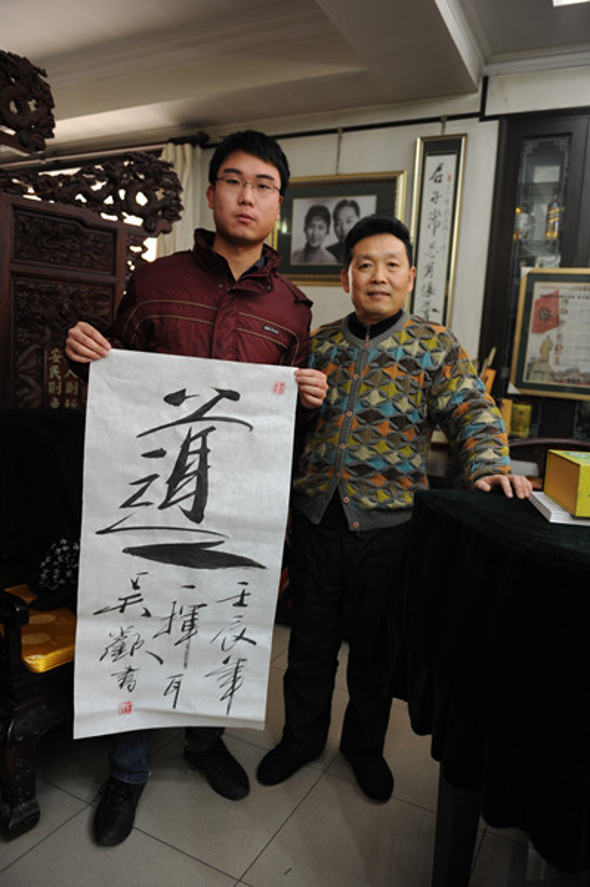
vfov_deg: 69.4
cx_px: 295
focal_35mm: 26
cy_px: 444
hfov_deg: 49.5
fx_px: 640
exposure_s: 1/30
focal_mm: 26
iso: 800
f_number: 2.8
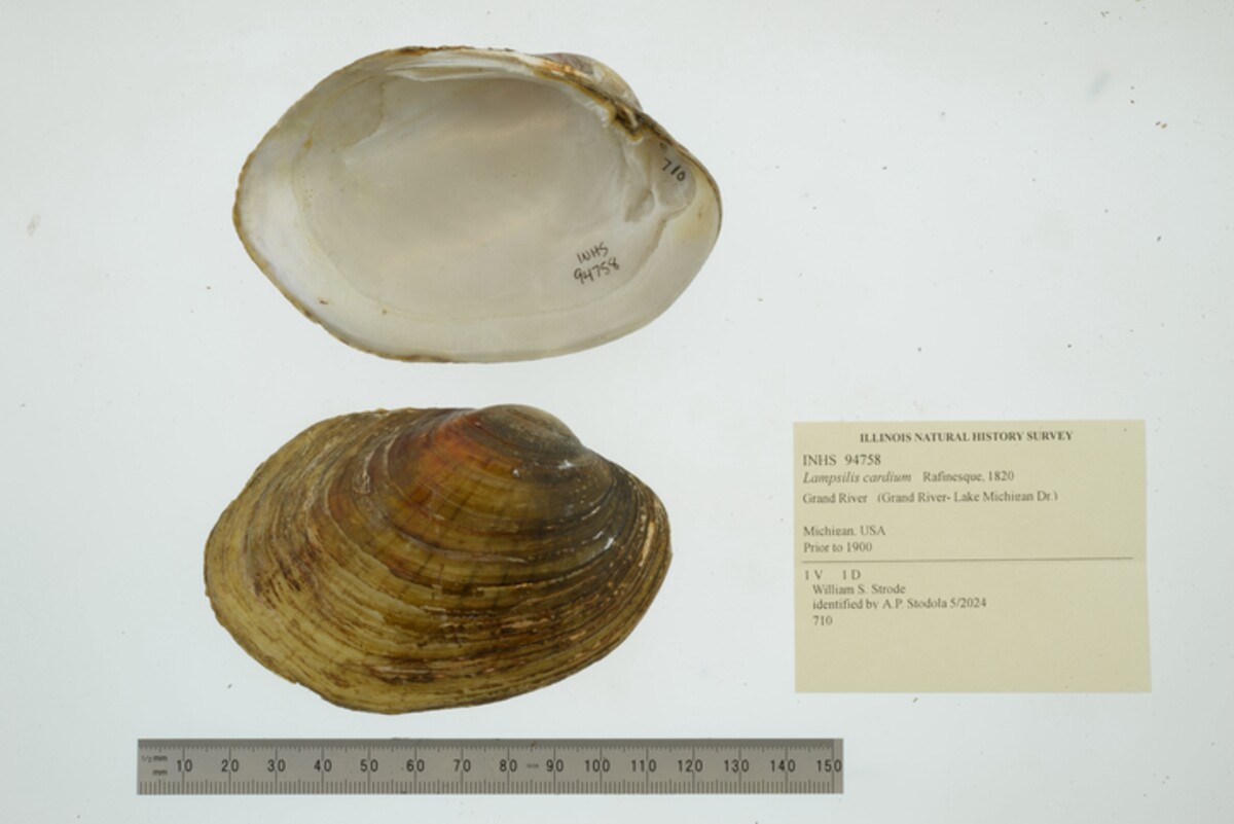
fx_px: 2057
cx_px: 617
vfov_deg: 22.6
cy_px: 412
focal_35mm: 60
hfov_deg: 33.4
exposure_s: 1/8
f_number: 32
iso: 100
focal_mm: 60
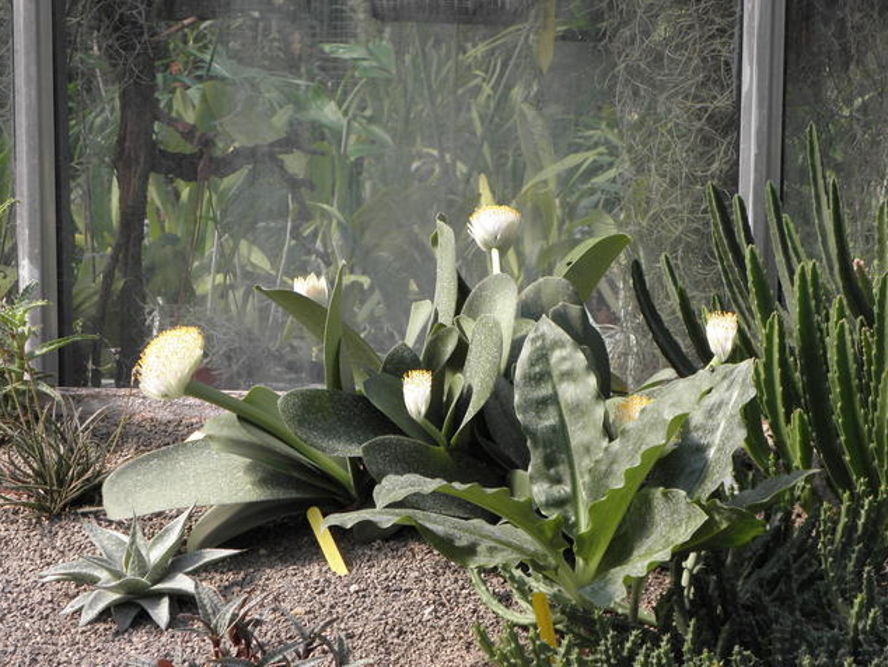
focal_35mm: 114
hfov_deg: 17.3
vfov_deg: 13.0
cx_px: 443
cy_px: 335
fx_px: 2926
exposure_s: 1/125
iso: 80
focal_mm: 20.23
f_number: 4.3
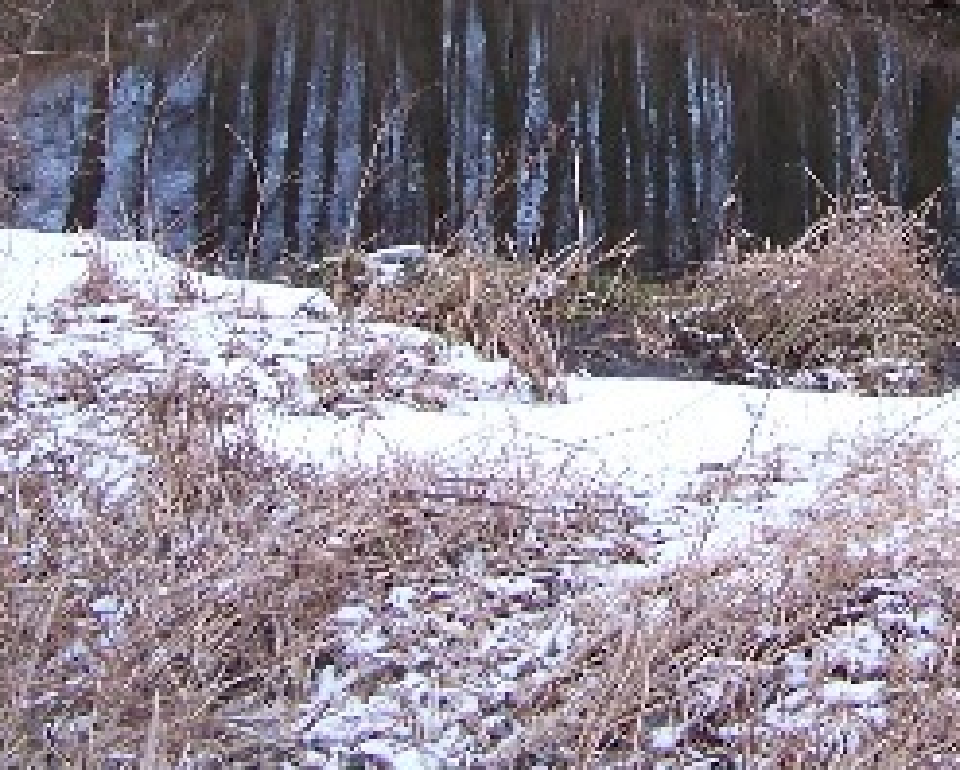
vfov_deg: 16.4
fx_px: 2588
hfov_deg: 20.8
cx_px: 735
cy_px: -93
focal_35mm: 91
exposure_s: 1/30
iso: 160
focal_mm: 5.85
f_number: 2.8
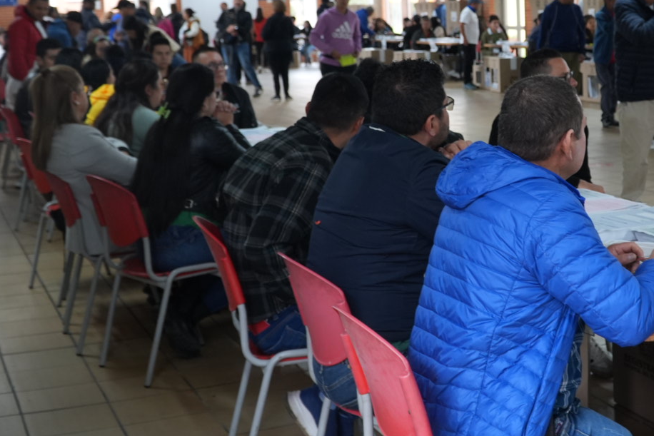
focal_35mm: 61
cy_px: 108
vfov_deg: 22.1
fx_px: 1106
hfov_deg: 32.0
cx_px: 527
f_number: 4
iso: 640
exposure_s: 1/60
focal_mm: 23
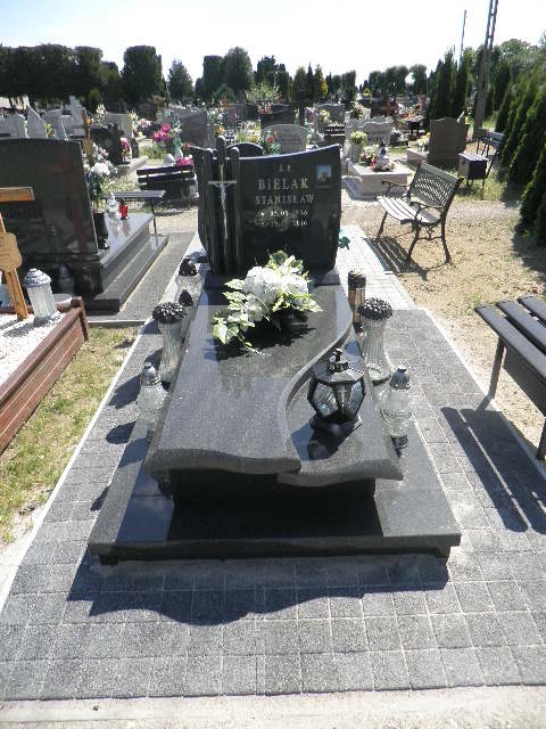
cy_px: 364
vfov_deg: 71.6
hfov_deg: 56.8
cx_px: 273
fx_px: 505
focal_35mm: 24
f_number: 8.3
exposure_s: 1/100
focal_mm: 4.3
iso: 64
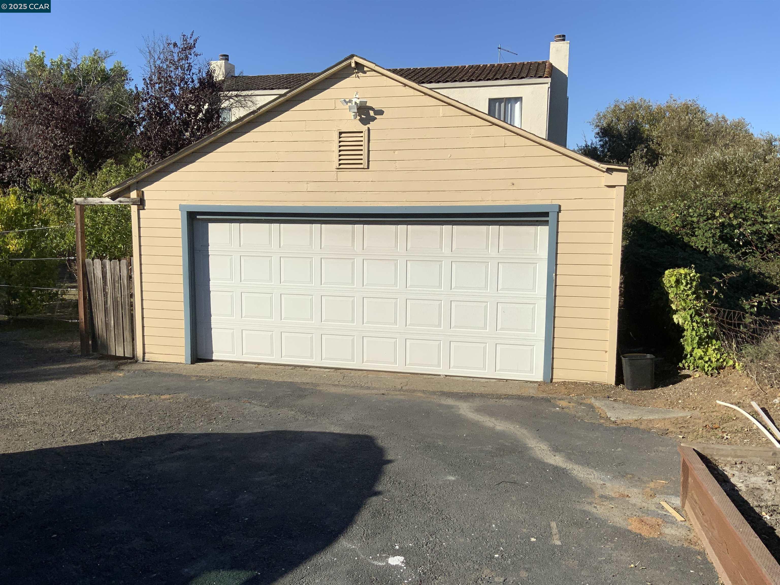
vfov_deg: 48.2
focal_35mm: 29
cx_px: 390
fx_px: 653
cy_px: 292
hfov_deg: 61.7
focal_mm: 3
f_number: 1.8
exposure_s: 1/3322
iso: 16
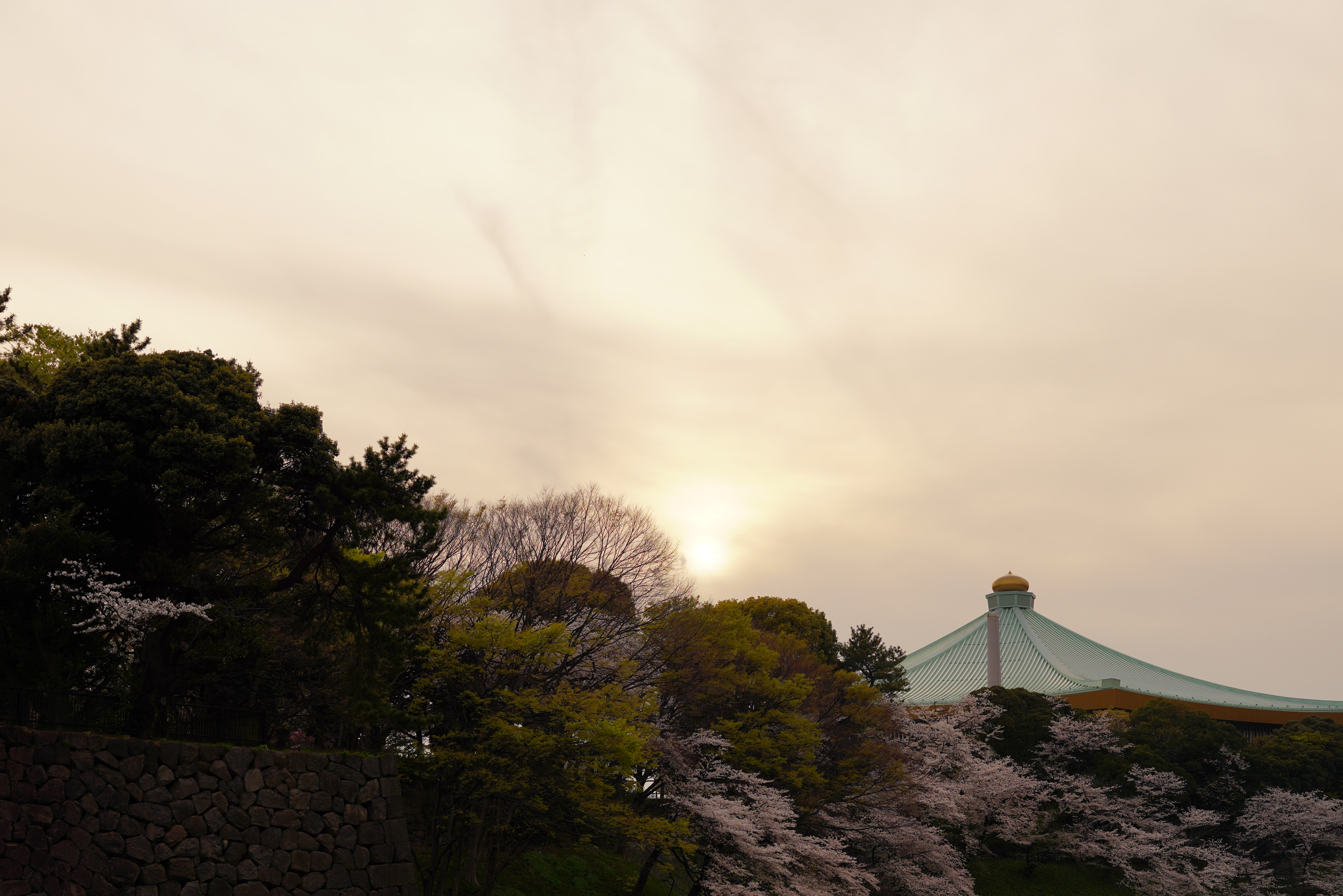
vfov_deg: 24.4
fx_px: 2062
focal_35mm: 55
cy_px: 615
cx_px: 697
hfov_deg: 36.1
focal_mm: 38.9
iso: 100
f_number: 4
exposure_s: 1/640
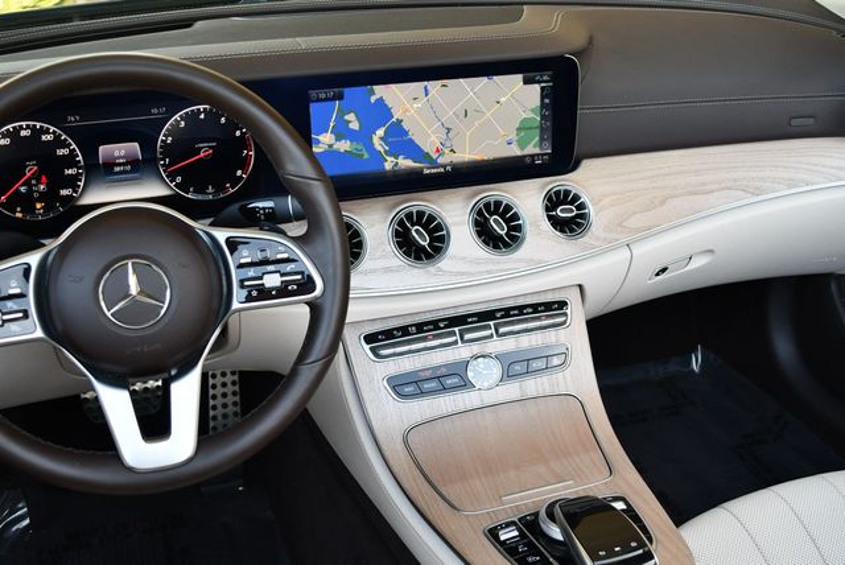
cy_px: 282
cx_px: 422
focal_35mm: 40
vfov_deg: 33.5
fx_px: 940
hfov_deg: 48.4
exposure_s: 1/250
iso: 450
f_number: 3.8
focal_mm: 20
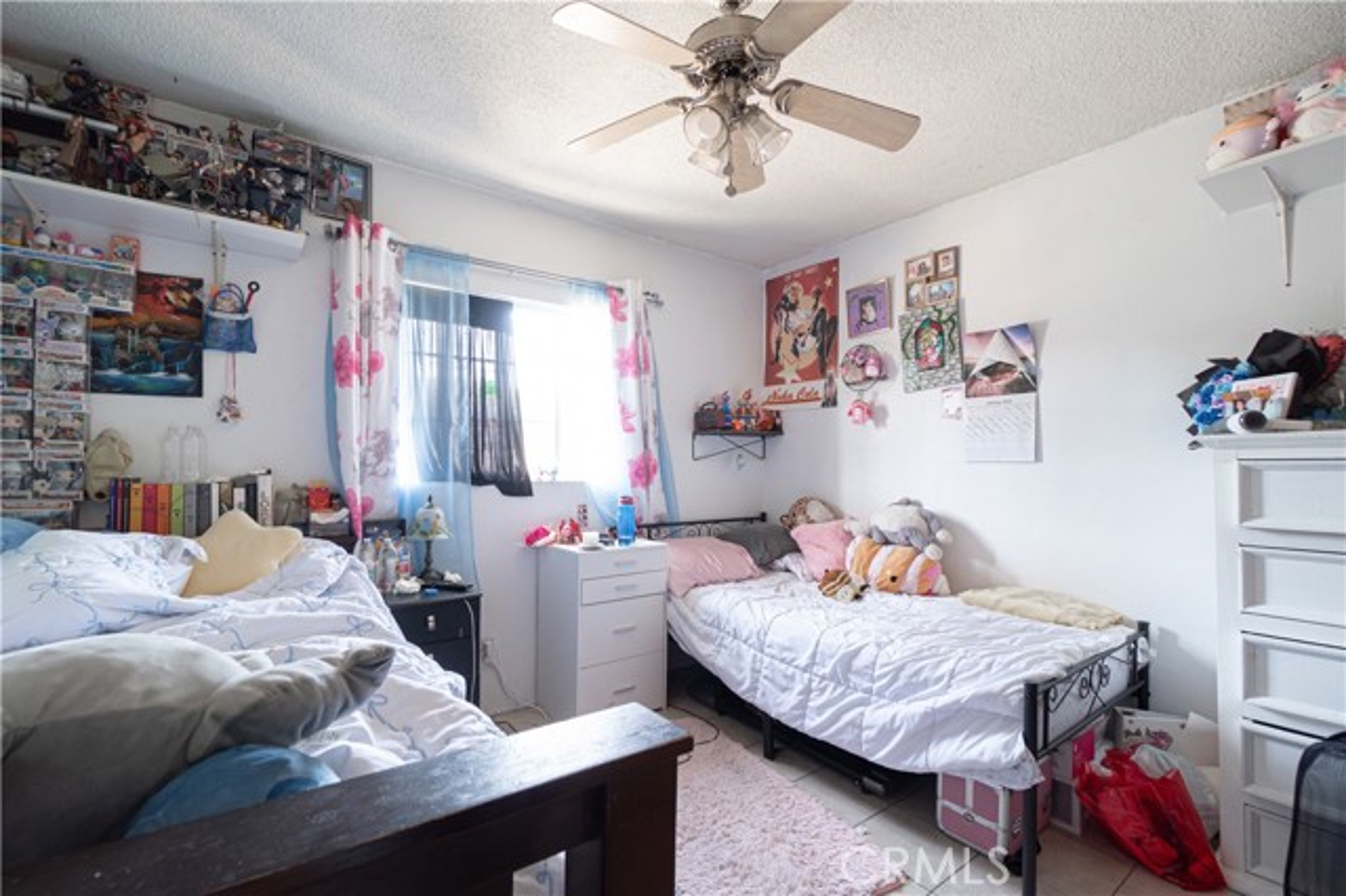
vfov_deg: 77.3
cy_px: 448
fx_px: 561
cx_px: 673
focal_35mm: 15
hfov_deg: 100.4
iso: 320
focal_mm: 10
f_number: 7.1
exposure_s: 1/1.67
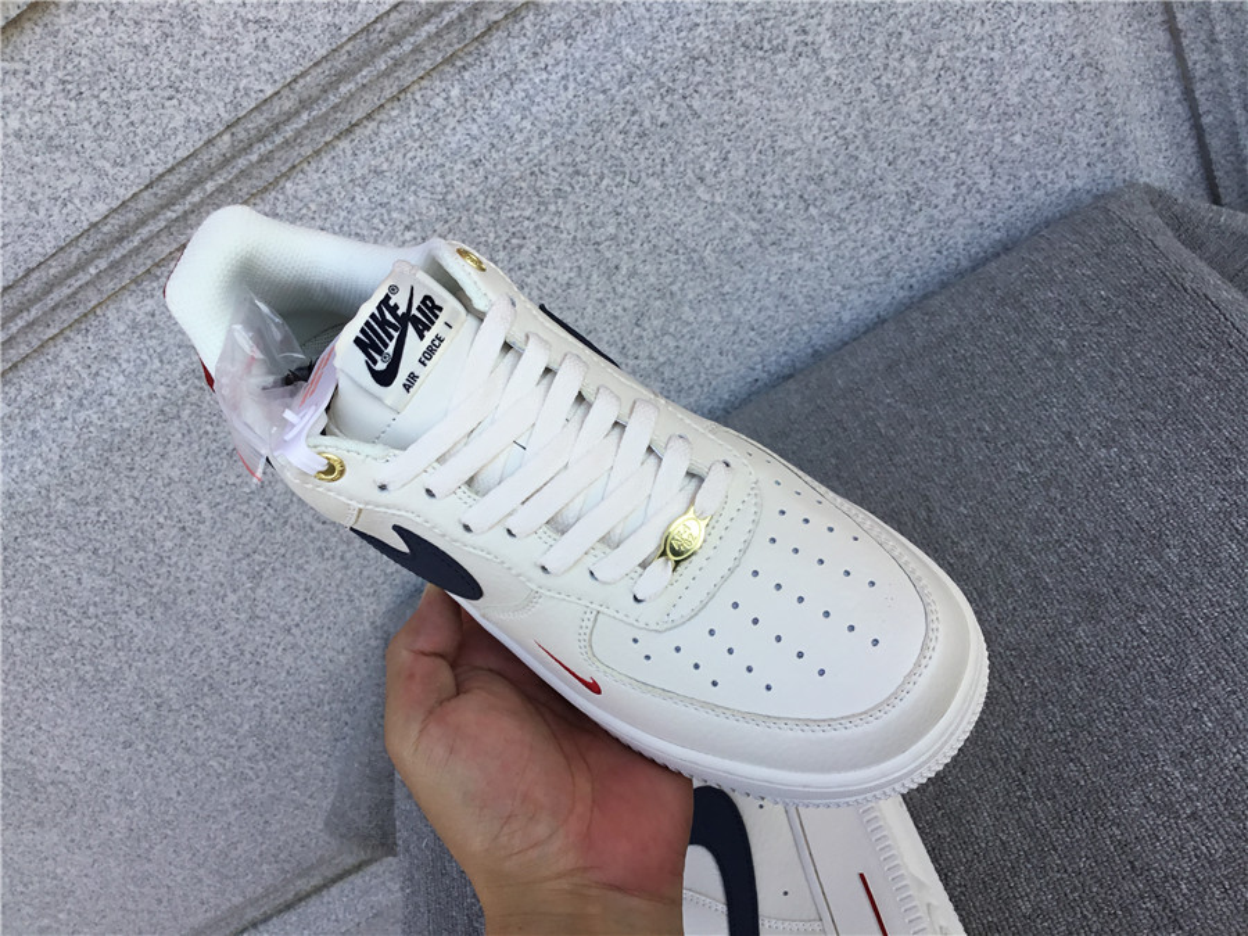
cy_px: 468
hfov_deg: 58.4
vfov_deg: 45.4
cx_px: 624
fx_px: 1118
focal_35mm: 31
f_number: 2.4
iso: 25
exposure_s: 1/313
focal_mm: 3.3
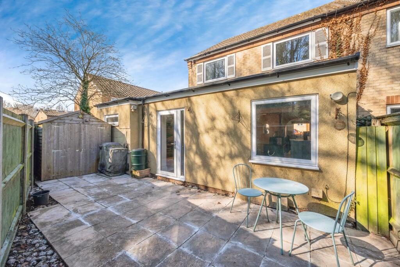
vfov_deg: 81.3
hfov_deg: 104.2
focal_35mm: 14
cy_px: 134
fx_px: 156
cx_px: 200
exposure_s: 1/320
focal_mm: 14
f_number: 8
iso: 400
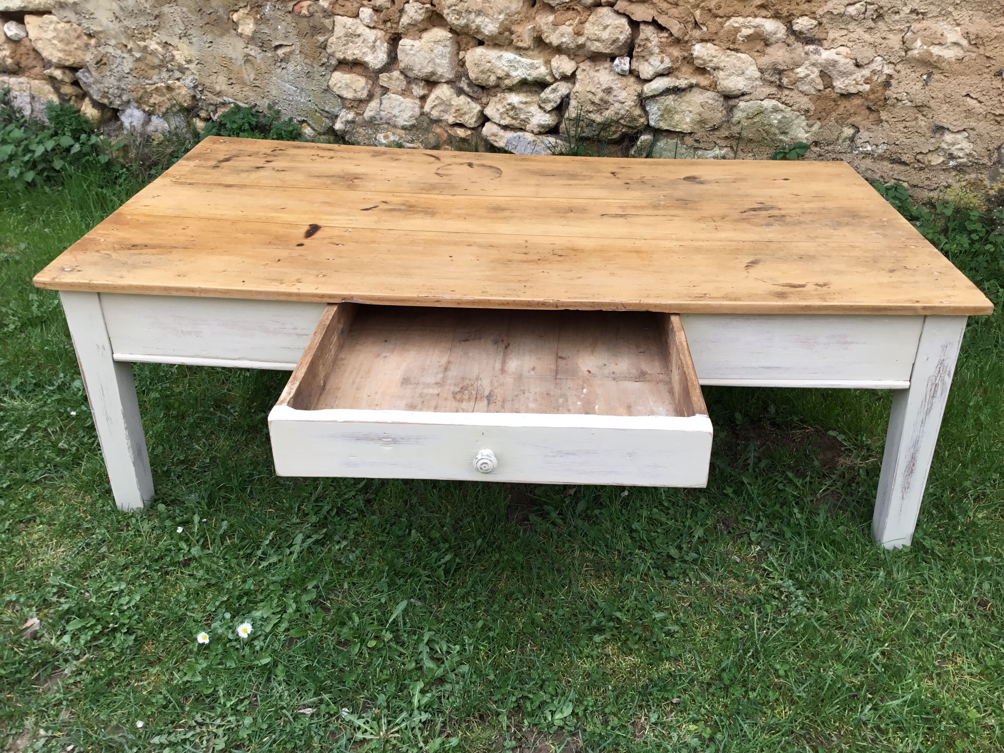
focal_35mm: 31
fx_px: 899
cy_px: 376
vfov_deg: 45.4
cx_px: 502
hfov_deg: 58.4
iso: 25
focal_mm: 3.3
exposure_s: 1/154
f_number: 2.4
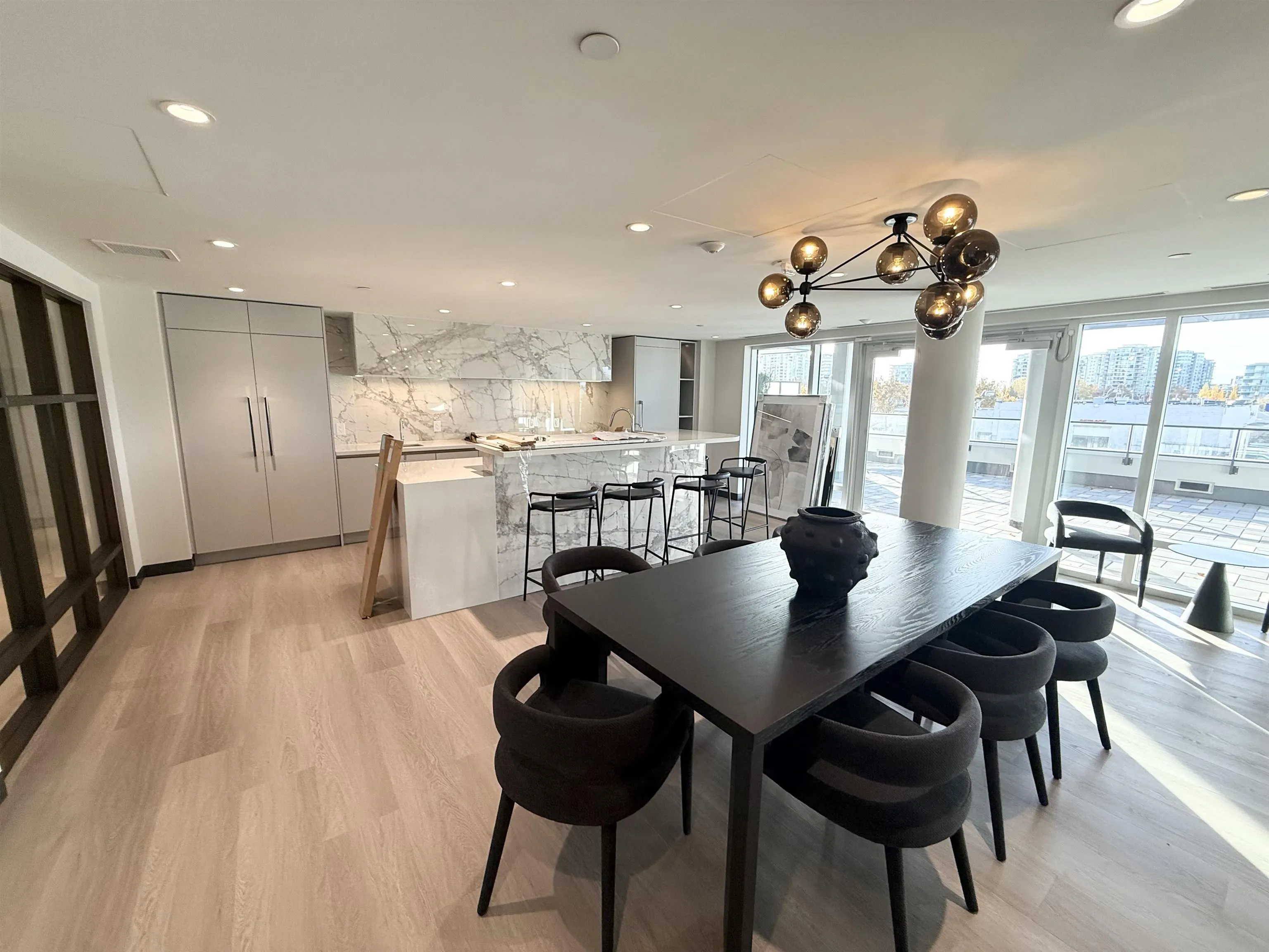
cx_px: 634
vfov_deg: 85.7
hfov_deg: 102.1
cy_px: 476
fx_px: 513
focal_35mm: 14
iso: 125
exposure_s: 1/120
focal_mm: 2.22
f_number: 2.2
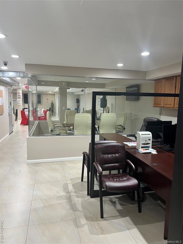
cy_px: 122
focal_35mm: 26
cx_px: 92
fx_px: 183
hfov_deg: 53.1
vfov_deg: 67.3
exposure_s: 1/60
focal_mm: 5.7
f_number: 1.5
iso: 100
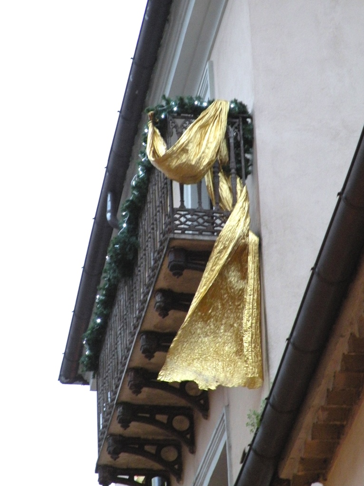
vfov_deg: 12.7
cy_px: 243
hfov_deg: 9.6
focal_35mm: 155
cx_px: 182
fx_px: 2173
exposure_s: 1/14.2
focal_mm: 27.4
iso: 400
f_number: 4.5
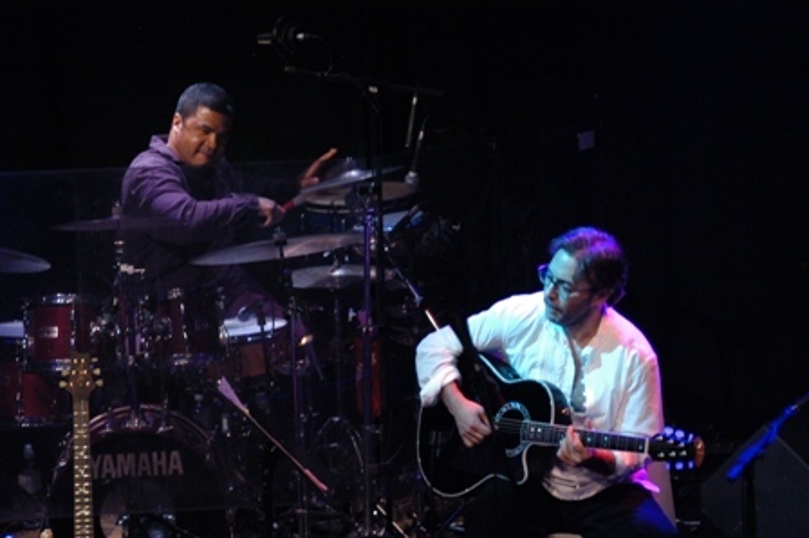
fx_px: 4210
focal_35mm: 188
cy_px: 269
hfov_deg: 11.0
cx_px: 404
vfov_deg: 7.3
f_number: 2.8
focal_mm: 125
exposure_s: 1/80
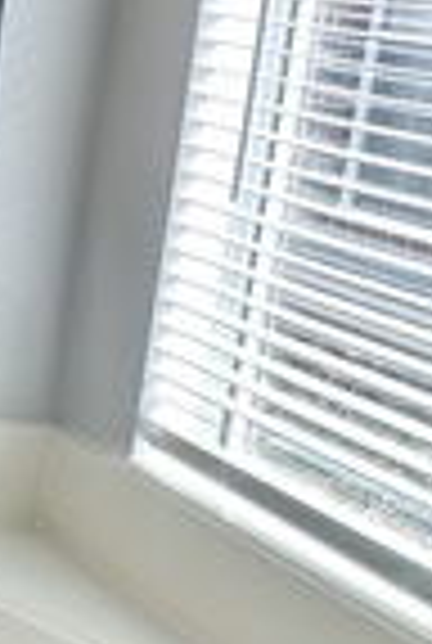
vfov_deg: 29.6
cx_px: -828
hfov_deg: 11.8
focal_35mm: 65
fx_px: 1164
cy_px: 59
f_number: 2.2
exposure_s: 1/120
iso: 64
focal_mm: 2.22
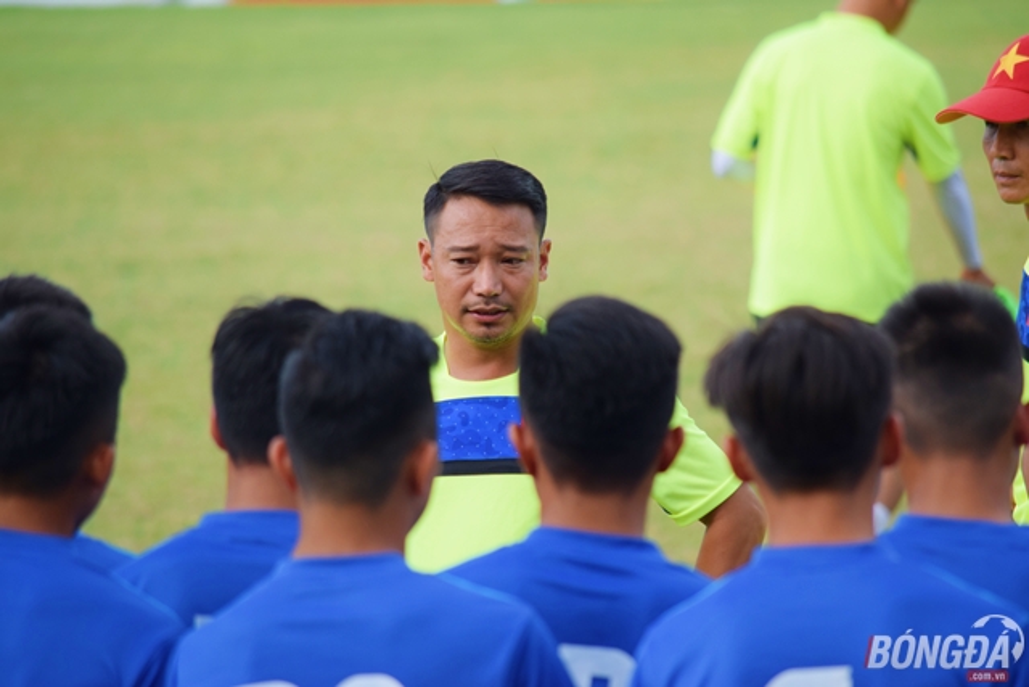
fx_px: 10292
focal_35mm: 360
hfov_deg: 5.7
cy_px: 344
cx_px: 514
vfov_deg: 3.8
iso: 500
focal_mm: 240
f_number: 5.3
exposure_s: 1/1000
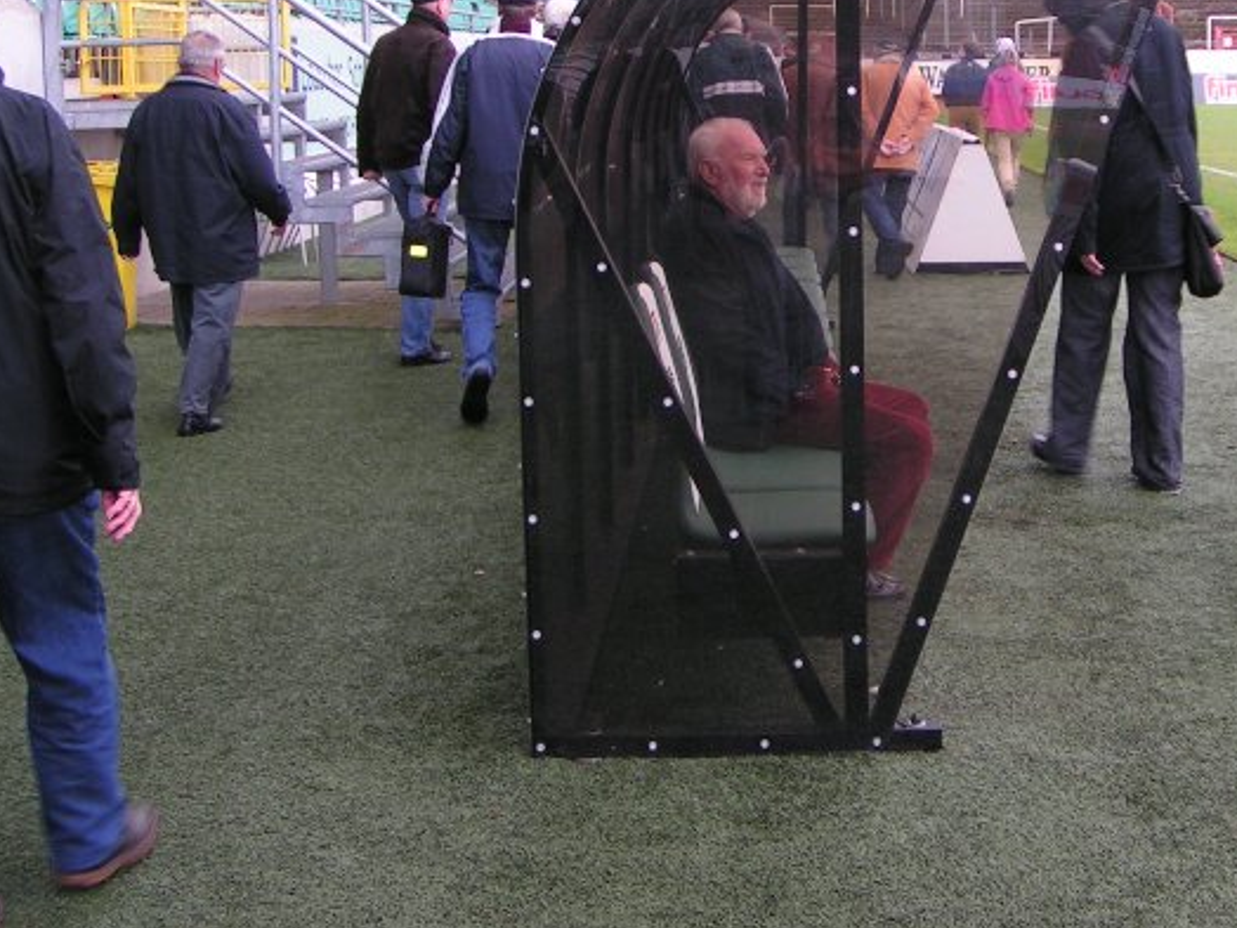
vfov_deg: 25.0
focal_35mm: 58
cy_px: 243
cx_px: 817
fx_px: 2073
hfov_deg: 33.0
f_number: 3.2
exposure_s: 1/60
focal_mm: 5.8
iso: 50
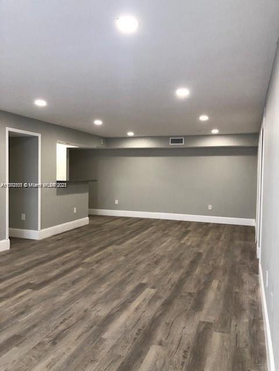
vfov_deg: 63.4
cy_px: 186
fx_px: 301
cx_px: 140
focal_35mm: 28
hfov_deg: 49.7
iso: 40
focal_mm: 4
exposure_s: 1/30
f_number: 1.8
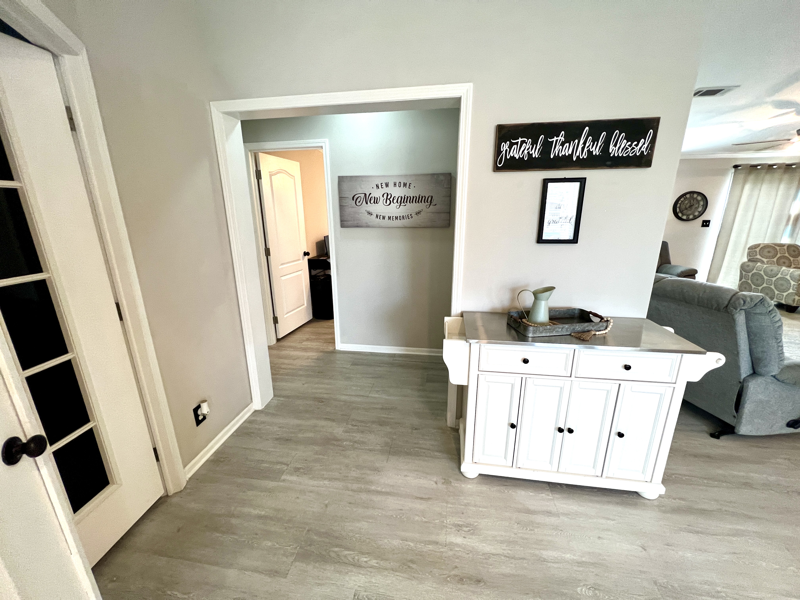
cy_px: 300
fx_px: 300
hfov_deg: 106.2
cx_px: 400
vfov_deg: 89.9
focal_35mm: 13
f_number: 1.8
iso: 160
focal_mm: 1.57
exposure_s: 1/60
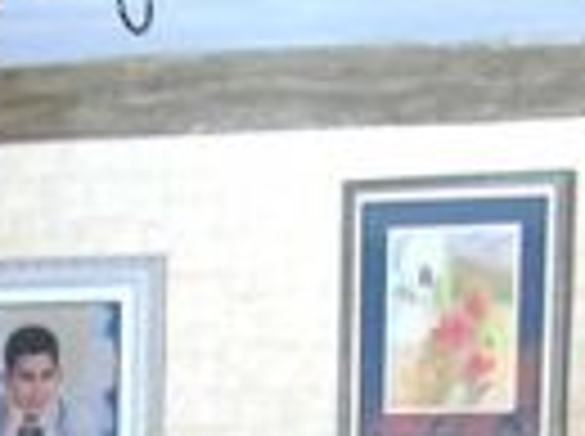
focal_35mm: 136
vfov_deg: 9.8
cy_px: 975
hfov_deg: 14.3
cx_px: 7
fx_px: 2294
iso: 400
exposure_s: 1/10
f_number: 3.4
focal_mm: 4.4
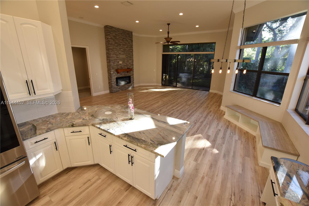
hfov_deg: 100.4
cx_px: 154
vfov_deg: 77.3
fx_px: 129
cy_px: 103
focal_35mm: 15
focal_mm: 10
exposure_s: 1/100
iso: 400
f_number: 5
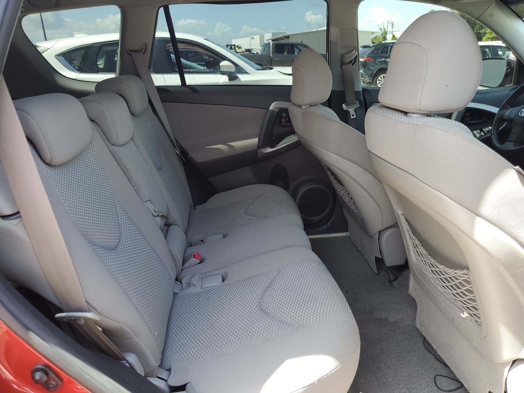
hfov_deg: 67.3
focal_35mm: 26
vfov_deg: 53.1
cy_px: 196
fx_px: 394
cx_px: 262
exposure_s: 1/172
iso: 50
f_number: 1.5
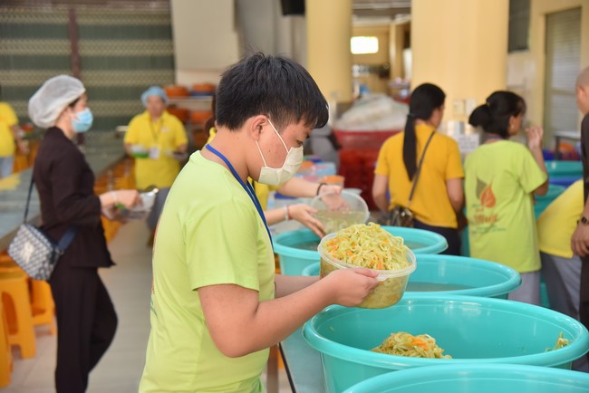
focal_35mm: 62
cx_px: 294
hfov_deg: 32.4
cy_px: 196
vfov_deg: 21.9
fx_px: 1015
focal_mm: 62
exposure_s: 1/125
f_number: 4.5
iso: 1250
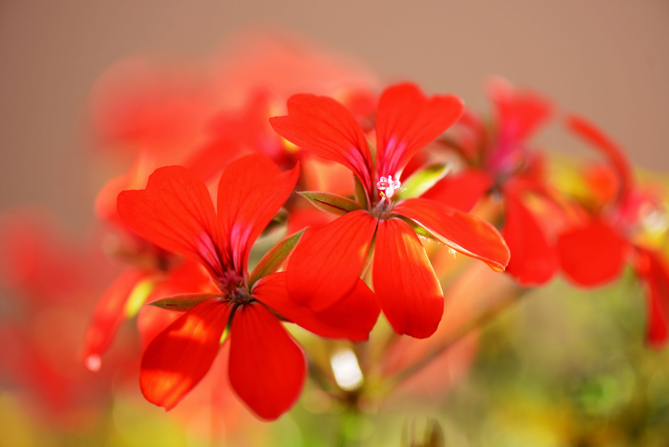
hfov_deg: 19.4
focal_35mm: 105
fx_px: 1952
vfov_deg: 13.1
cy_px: 224
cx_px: 334
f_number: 4
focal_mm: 105
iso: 100
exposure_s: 1/200
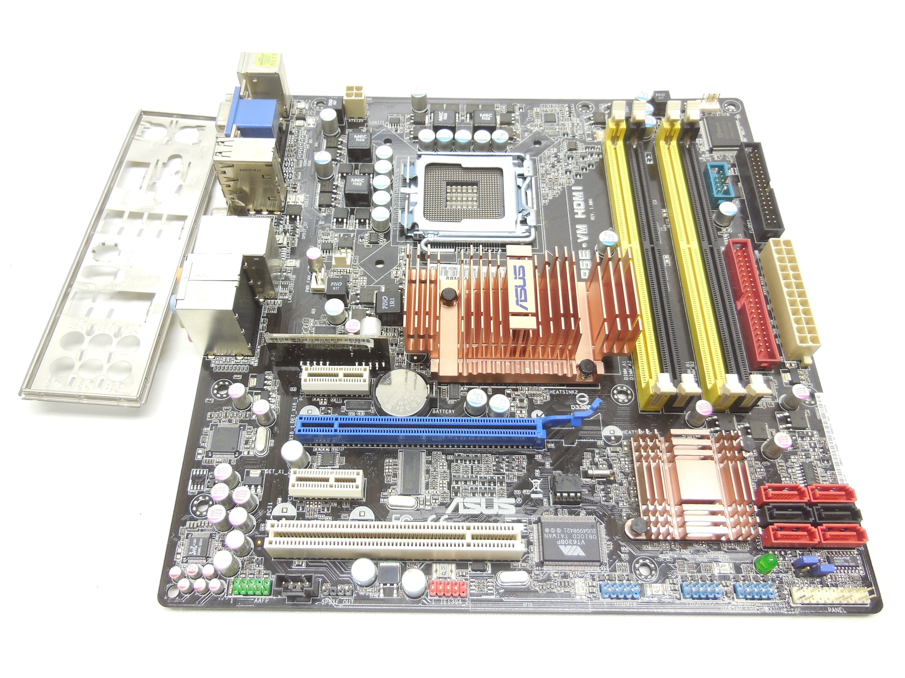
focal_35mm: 27
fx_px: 706
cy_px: 324
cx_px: 440
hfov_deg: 65.3
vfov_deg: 51.3
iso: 125
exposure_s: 1/60
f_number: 3.1
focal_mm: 4.5
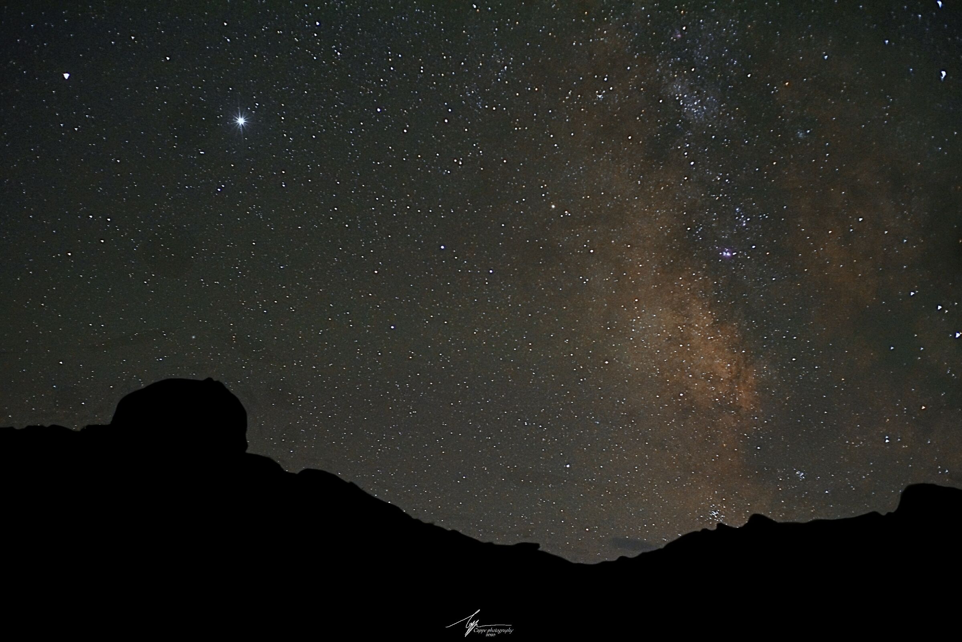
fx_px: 1337
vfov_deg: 27.0
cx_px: 481
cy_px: 321
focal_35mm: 50
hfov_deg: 39.6
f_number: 2.8
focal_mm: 50
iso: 1600
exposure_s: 10
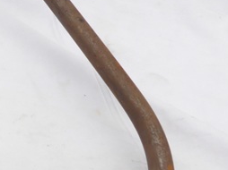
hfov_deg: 24.0
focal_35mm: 71
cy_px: 138
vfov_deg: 20.4
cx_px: -70
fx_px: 467
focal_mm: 4.3
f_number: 5.6
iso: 100
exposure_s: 1/80
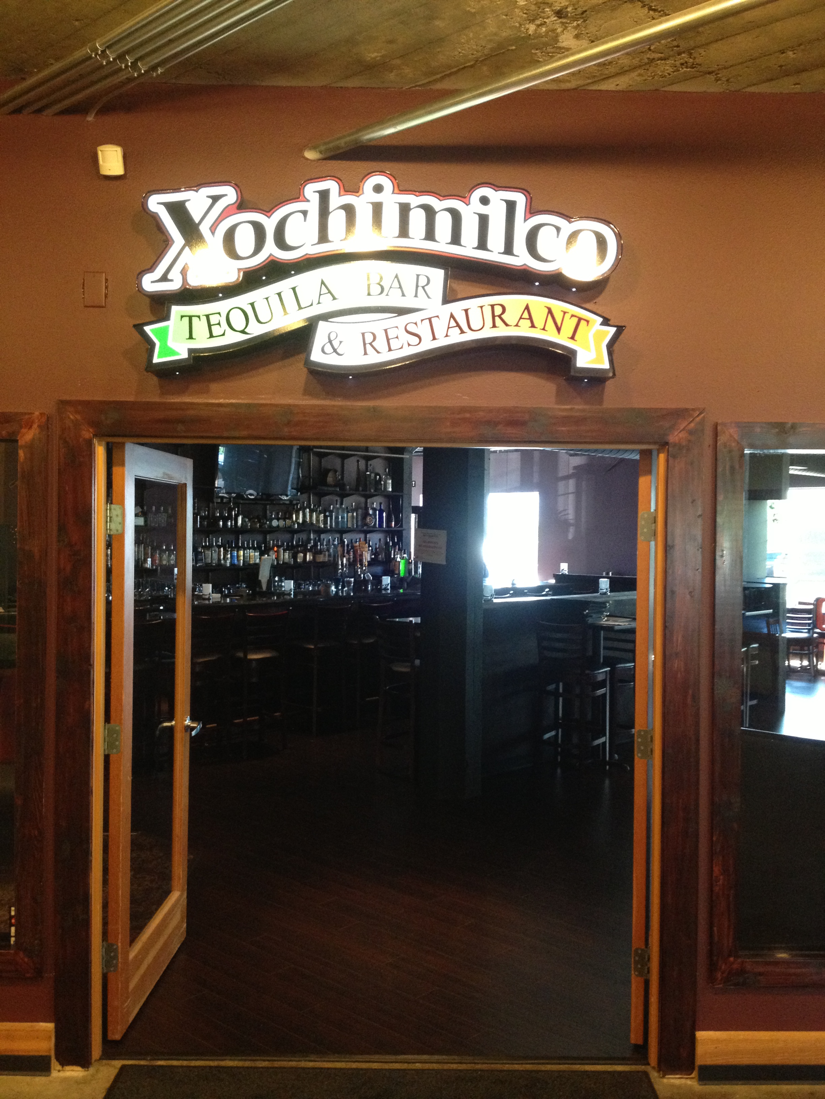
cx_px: 412
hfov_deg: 40.7
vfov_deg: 52.6
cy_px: 550
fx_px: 1112
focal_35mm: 35
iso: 320
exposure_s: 1/20
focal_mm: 4.28
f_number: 2.4
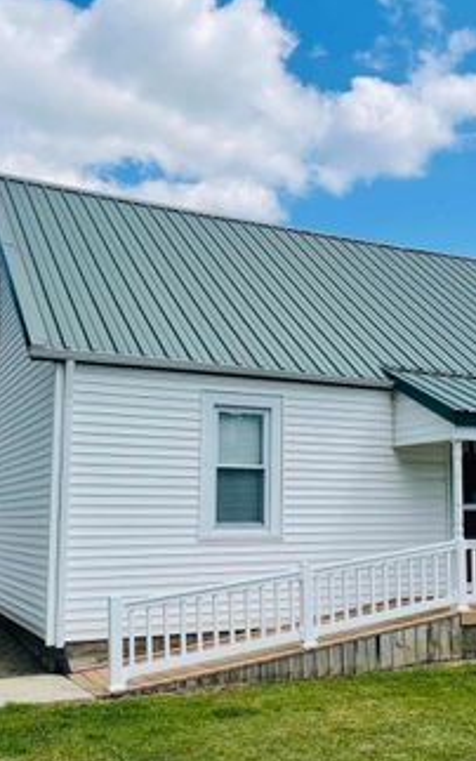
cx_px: 323
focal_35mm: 41
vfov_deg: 48.1
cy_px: 435
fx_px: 851
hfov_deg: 31.0
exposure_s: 1/4049
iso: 32
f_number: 1.6
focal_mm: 5.1
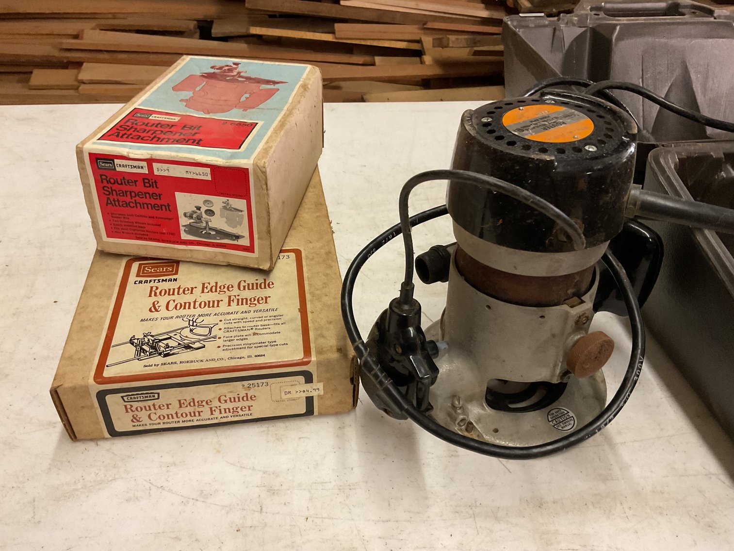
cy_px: 276
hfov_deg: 61.7
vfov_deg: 48.2
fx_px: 615
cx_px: 367
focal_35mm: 29
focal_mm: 3
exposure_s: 1/40
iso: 250
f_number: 1.8
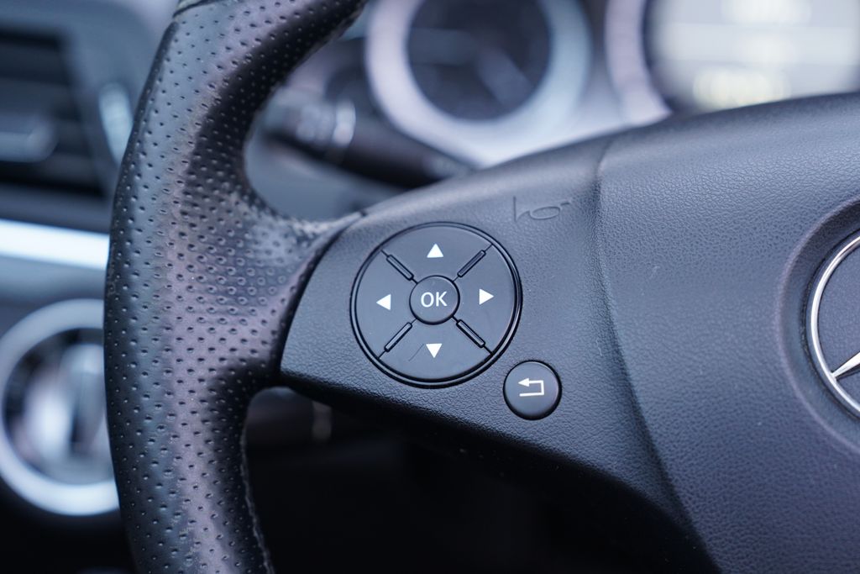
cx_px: 430
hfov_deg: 28.8
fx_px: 1672
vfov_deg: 19.5
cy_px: 287
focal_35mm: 70
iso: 2000
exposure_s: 1/80
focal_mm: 70
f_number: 2.8
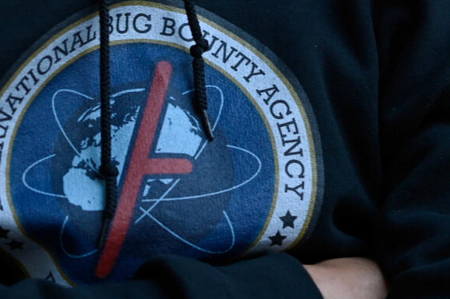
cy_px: -161
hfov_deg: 5.7
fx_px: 4521
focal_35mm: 362
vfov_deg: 3.8
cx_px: 404
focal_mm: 85
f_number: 2
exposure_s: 1/80
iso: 160
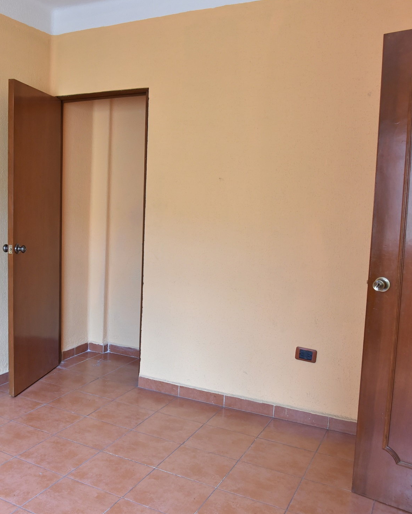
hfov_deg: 41.9
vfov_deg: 52.8
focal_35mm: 34
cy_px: 256
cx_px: 98
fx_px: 518
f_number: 5.6
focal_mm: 24
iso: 1600
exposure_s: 1/50
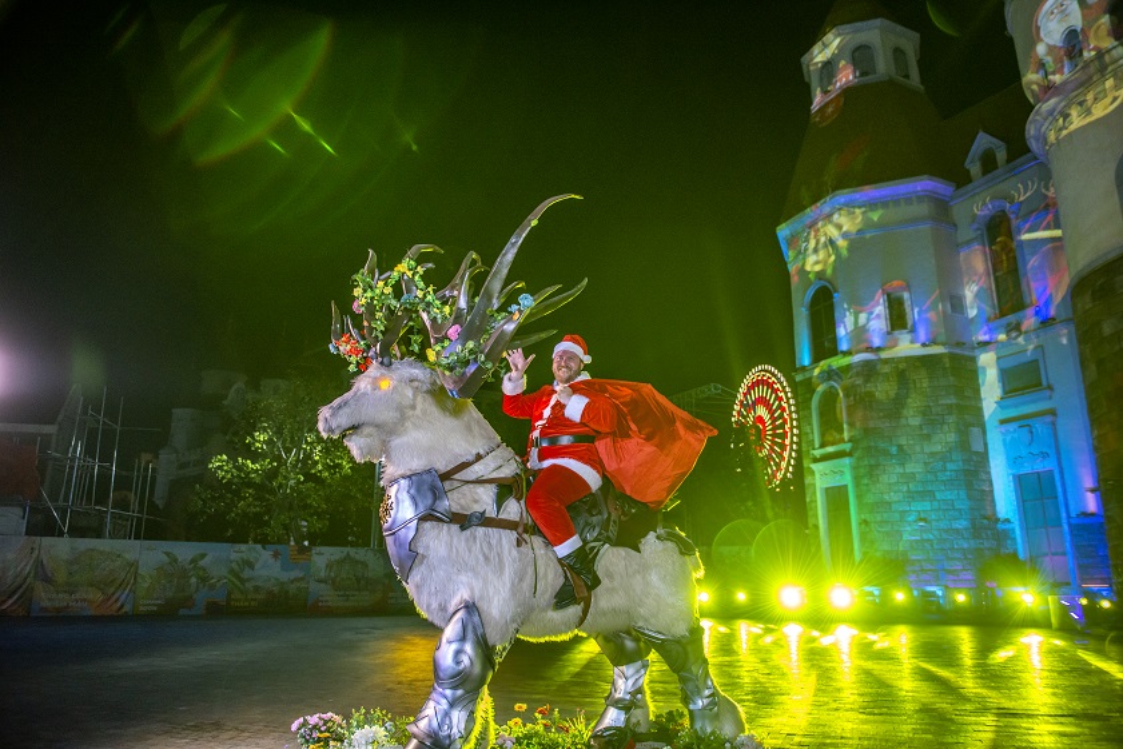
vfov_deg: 53.2
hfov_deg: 73.7
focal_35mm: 24
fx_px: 749
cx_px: 562
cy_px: 374
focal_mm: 24
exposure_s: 1/125
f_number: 2.8
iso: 1600
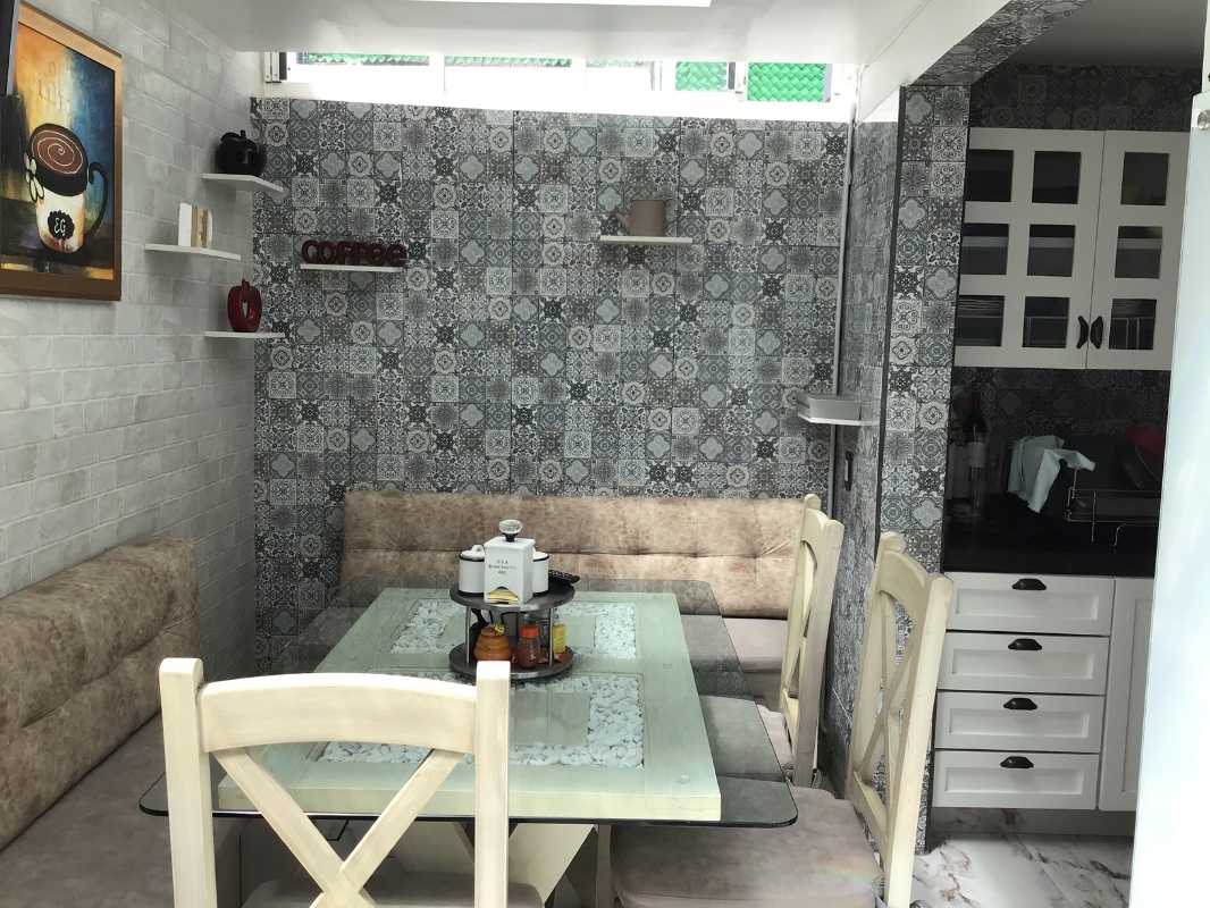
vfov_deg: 45.5
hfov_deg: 58.3
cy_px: 454
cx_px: 605
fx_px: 1084
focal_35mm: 31
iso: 25
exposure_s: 1/397
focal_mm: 3.3
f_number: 2.4
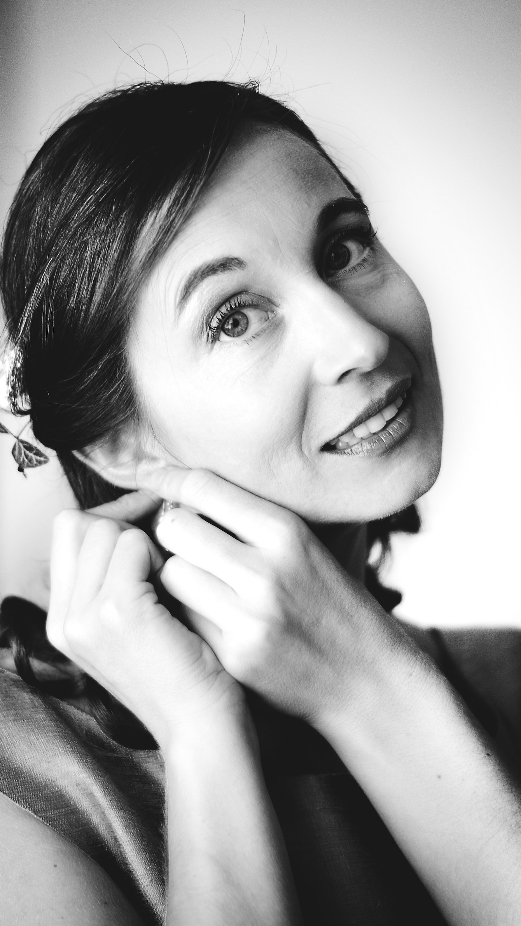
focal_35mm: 79
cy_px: 463
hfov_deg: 15.3
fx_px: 1940
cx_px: 256
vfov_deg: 26.8
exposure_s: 1/125
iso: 200
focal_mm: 50
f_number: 1.8
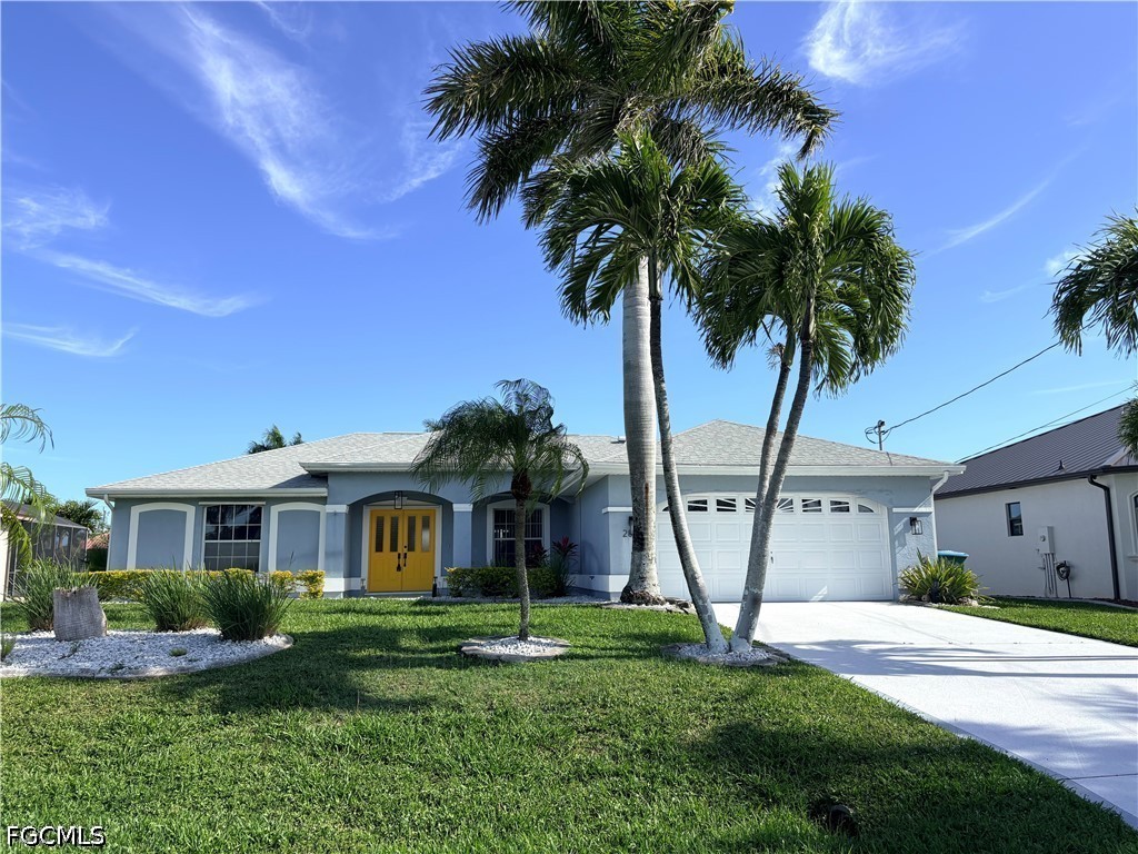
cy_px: 427
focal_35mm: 26
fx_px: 855
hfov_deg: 67.3
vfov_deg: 53.1
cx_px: 569
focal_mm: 5.96
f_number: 1.6
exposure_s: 1/2865
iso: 50
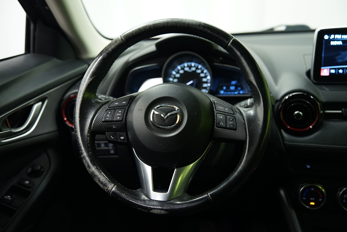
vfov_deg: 31.2
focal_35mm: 43
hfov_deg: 45.4
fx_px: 414
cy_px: 116
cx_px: 174
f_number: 2.8
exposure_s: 1/40
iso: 1250
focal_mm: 43
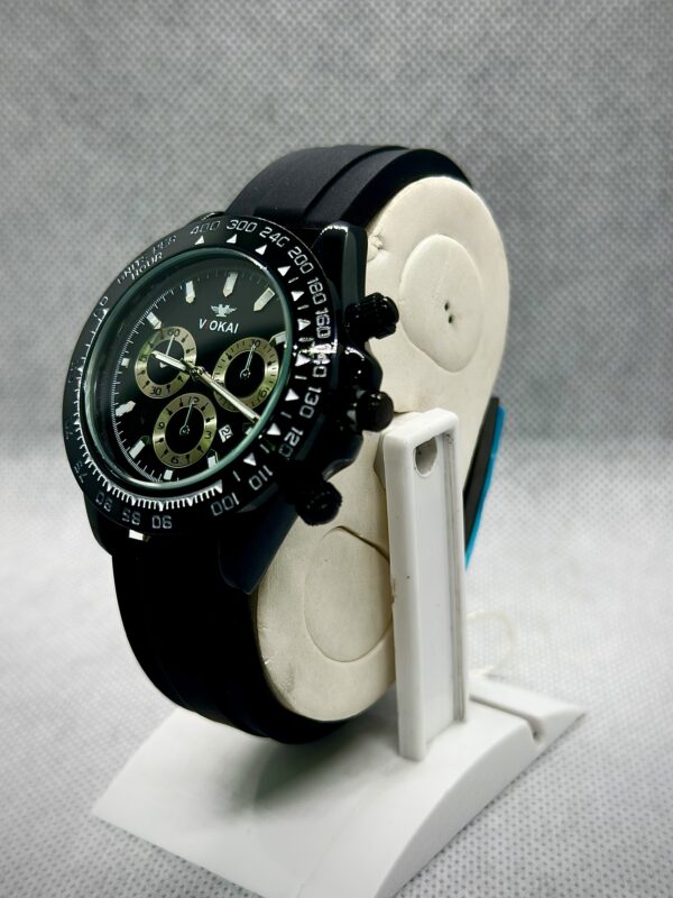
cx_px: 336
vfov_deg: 39.7
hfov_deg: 30.3
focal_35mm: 48
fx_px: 1244
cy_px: 449
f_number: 1.78
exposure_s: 1/345
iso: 80
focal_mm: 6.86
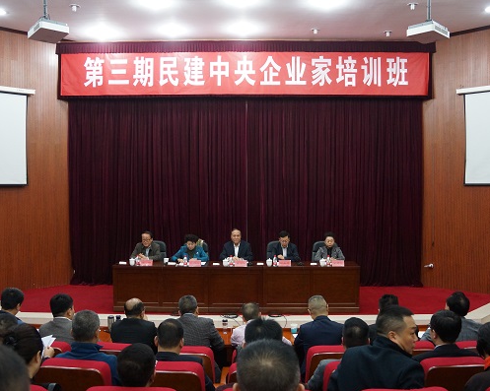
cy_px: 196
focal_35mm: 34
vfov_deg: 43.3
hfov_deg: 52.9
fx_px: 493
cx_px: 246
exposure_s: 1/50
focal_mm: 20
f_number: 4
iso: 1600
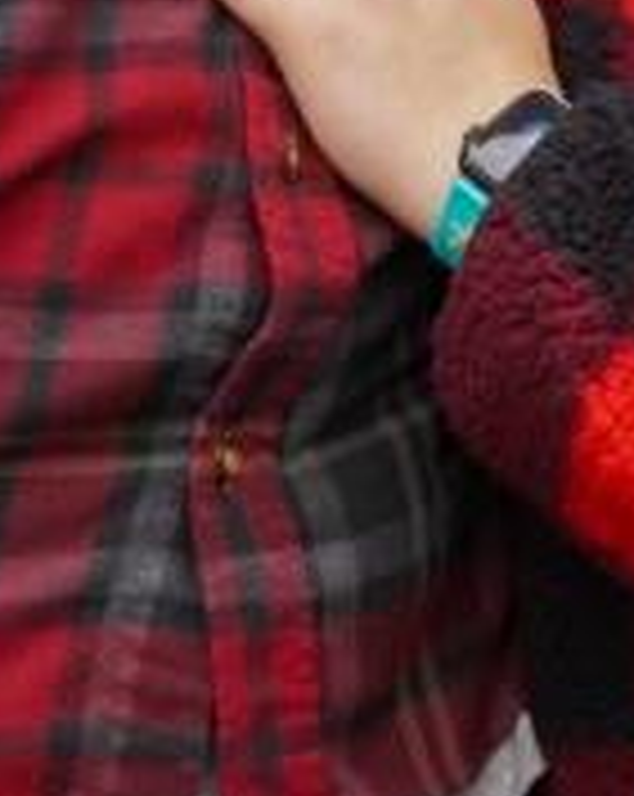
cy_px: -809
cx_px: 526
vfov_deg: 7.6
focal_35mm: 245
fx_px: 5761
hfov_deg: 6.3
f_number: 8
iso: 1600
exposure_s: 1/500
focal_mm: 38
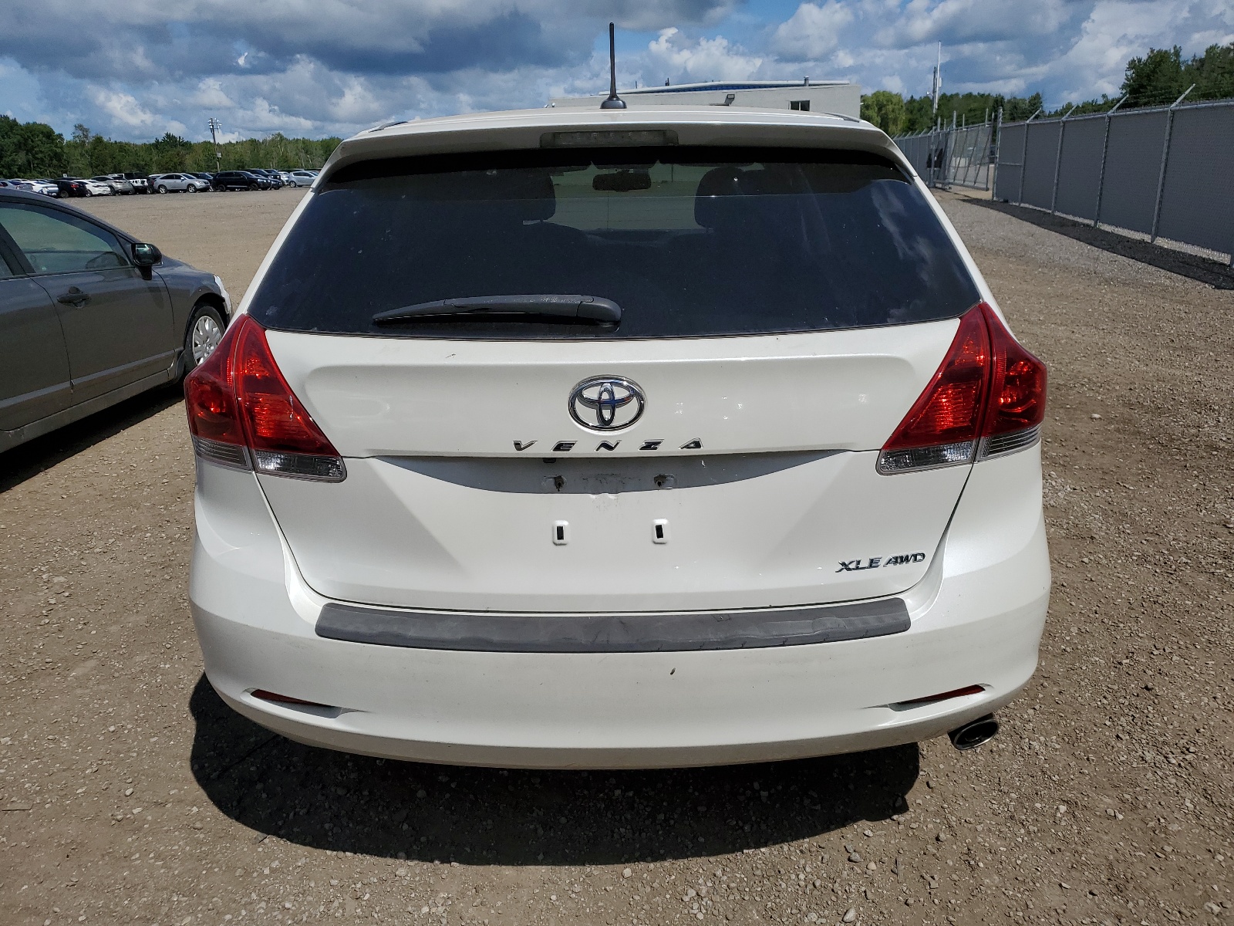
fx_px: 927
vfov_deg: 53.1
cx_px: 617
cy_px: 463
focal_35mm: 26
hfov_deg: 67.3
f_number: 1.5
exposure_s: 1/10000
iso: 52
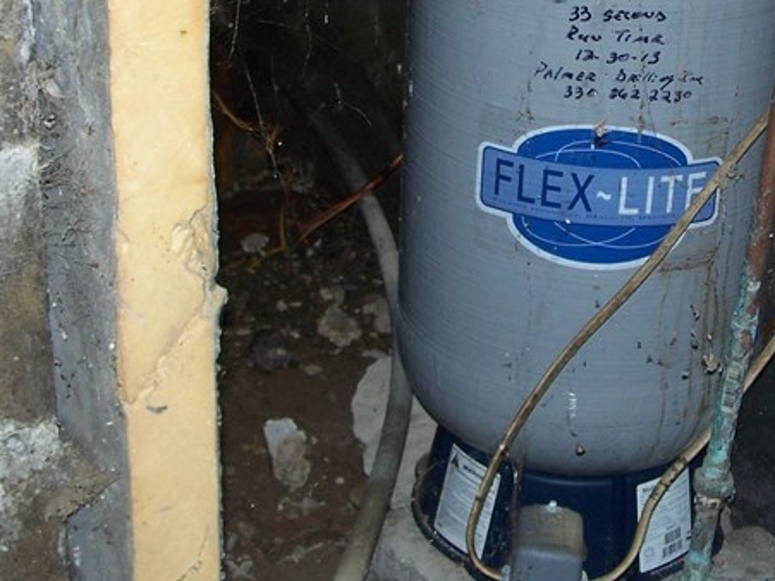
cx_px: 591
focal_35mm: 84
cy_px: 84
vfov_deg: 17.4
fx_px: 1880
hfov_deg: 23.0
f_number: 2.8
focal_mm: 7.8
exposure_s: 1/60
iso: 125
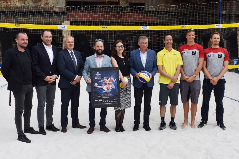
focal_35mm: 33
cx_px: 127
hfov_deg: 57.2
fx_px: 219
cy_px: 77
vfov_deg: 40.0
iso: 200
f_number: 7.1
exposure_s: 1/250
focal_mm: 20
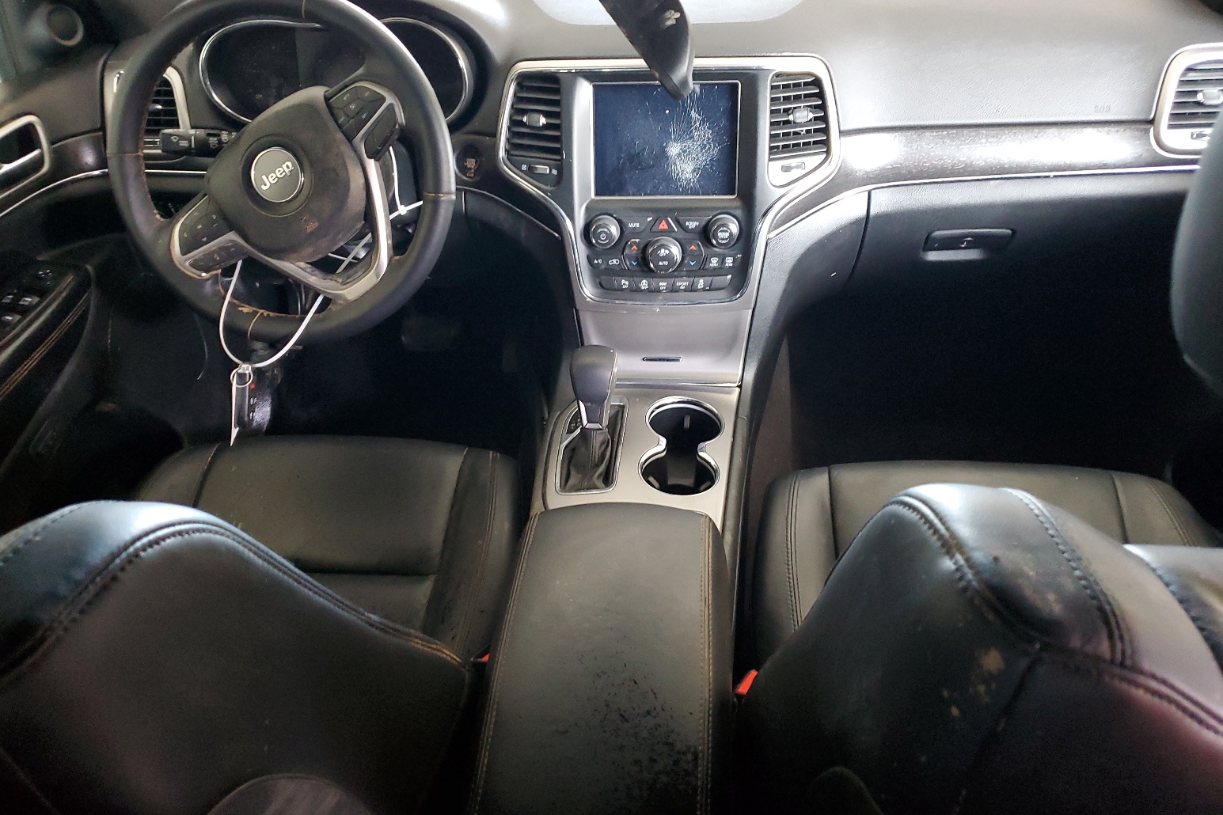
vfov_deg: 46.4
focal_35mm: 28
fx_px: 951
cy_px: 408
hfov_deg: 65.5
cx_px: 610
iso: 285
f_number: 1.5
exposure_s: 1/20
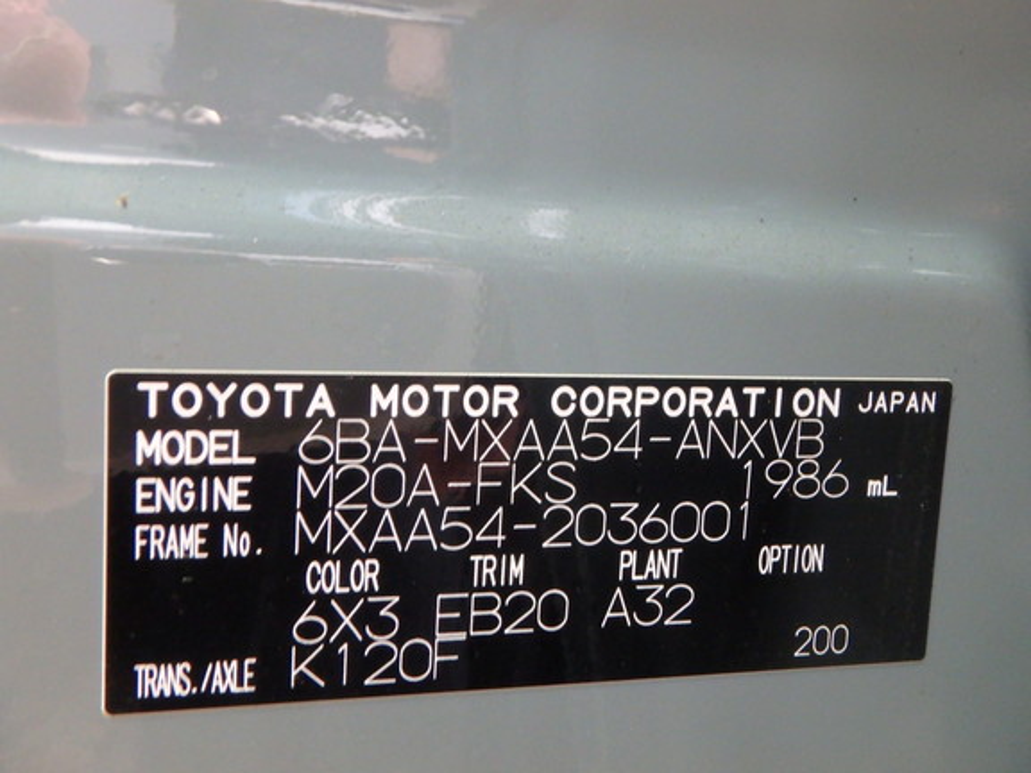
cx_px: 516
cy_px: 386
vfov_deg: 36.8
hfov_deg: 47.9
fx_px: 1162
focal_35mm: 39
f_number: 5.1
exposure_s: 1/25
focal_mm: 6.9
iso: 800
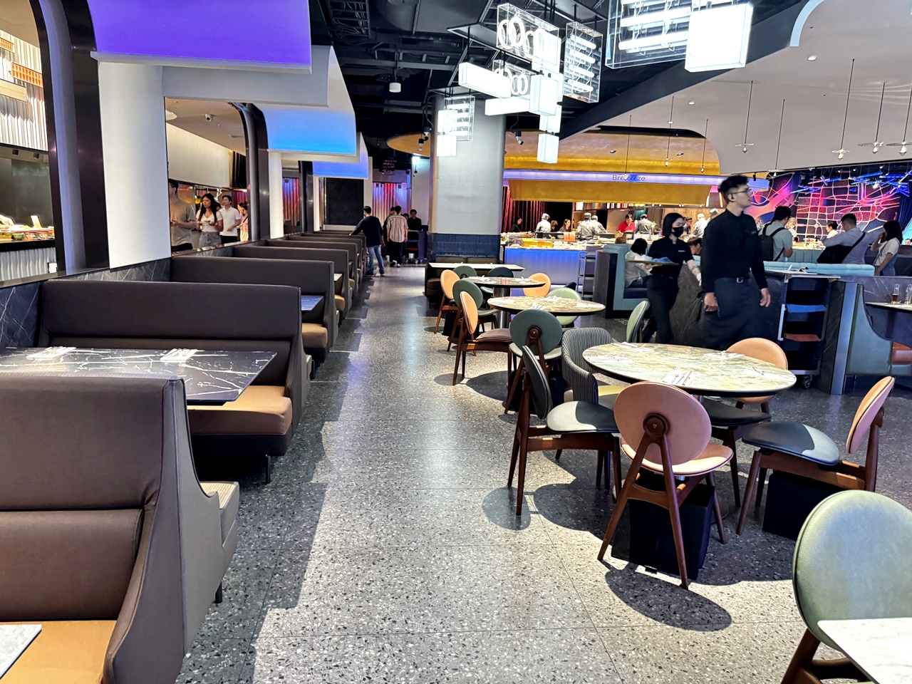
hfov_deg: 71.6
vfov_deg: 56.8
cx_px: 456
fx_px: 632
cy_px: 342
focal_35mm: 24
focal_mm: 6.76
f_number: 1.78
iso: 800
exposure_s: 1/40
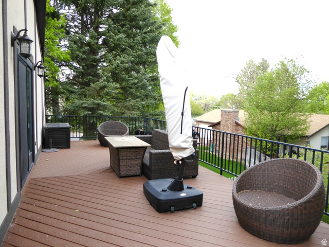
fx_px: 228
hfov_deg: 71.6
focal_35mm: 24
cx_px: 164
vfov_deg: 56.8
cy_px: 124
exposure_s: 1/125
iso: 100
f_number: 3.3
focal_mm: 4.3
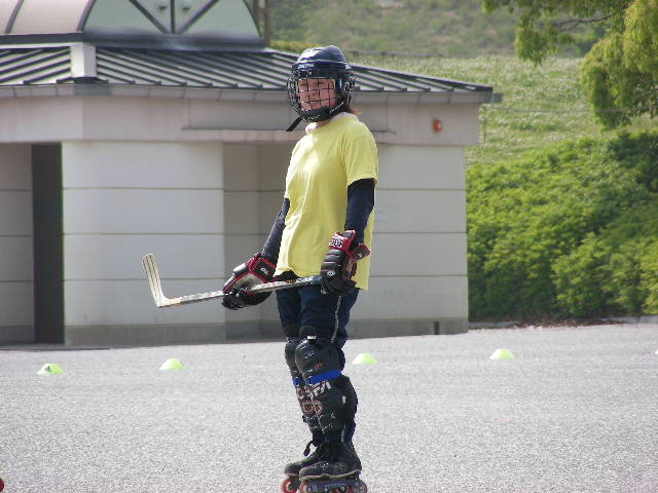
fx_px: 7223
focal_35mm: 380
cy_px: 246
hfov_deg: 5.2
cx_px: 329
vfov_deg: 3.9
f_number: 4
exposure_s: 1/315
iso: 50
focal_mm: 63.3
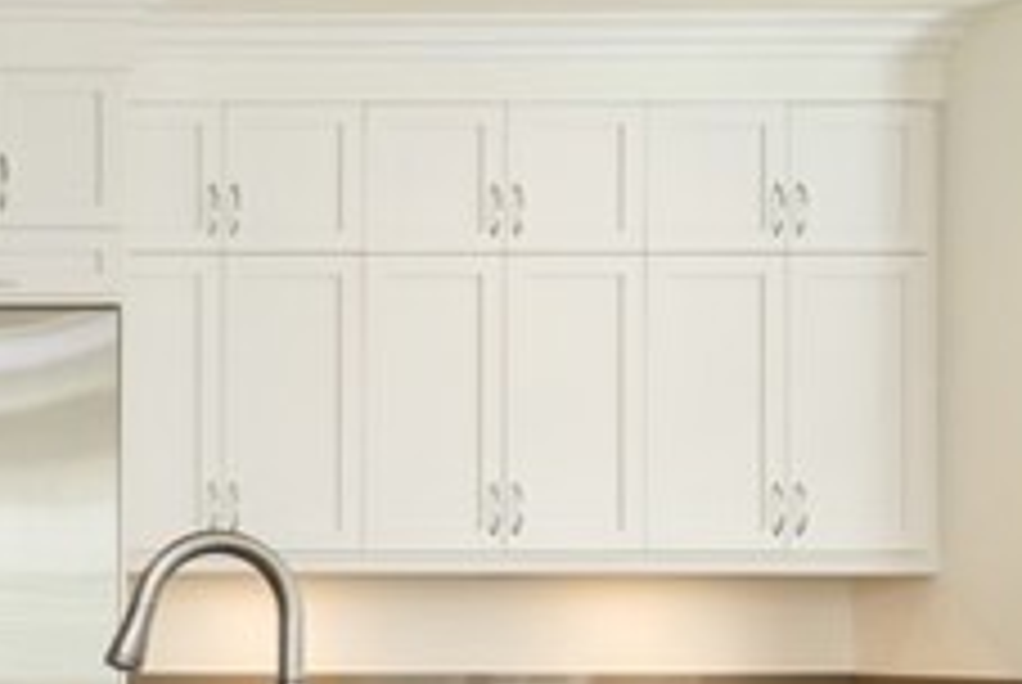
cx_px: -657
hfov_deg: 23.0
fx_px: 1791
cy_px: 695
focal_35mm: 63
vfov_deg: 20.9
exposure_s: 1/60
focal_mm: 14
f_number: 4
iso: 250
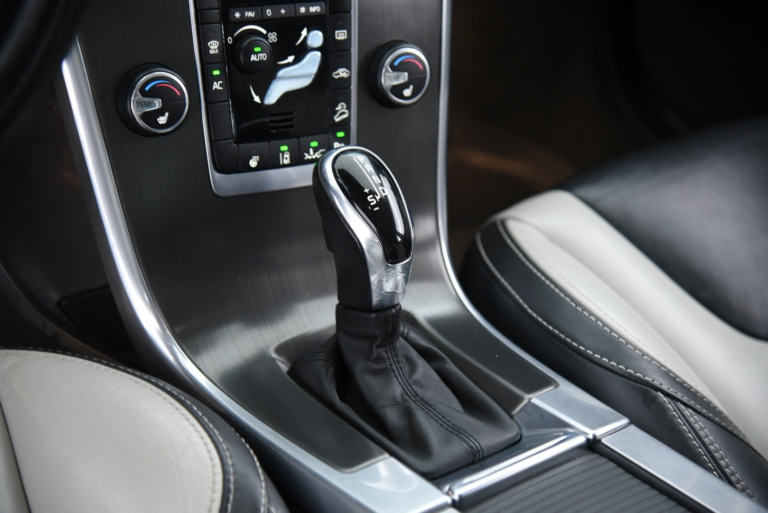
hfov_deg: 26.0
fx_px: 1665
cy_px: 256
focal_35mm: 78
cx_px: 384
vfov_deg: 17.5
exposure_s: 1/20
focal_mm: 78
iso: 4000
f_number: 4
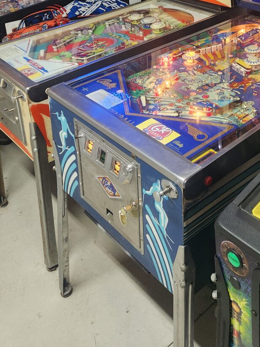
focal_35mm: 43
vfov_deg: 40.6
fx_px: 431
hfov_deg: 32.8
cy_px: 37
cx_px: 203
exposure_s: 1/120
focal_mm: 5.4
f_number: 1.8
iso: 500
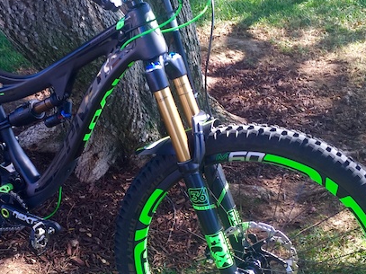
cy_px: 187
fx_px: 602
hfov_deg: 33.5
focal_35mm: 57
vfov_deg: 25.5
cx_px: 124
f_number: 2.2
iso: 32
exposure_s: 1/120
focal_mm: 4.15
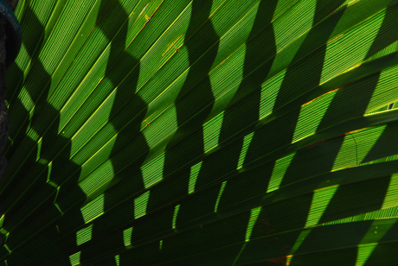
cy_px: 133
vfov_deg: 8.7
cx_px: 199
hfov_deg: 13.0
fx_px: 1743
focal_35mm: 158
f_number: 13
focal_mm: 105
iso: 100
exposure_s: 1/160
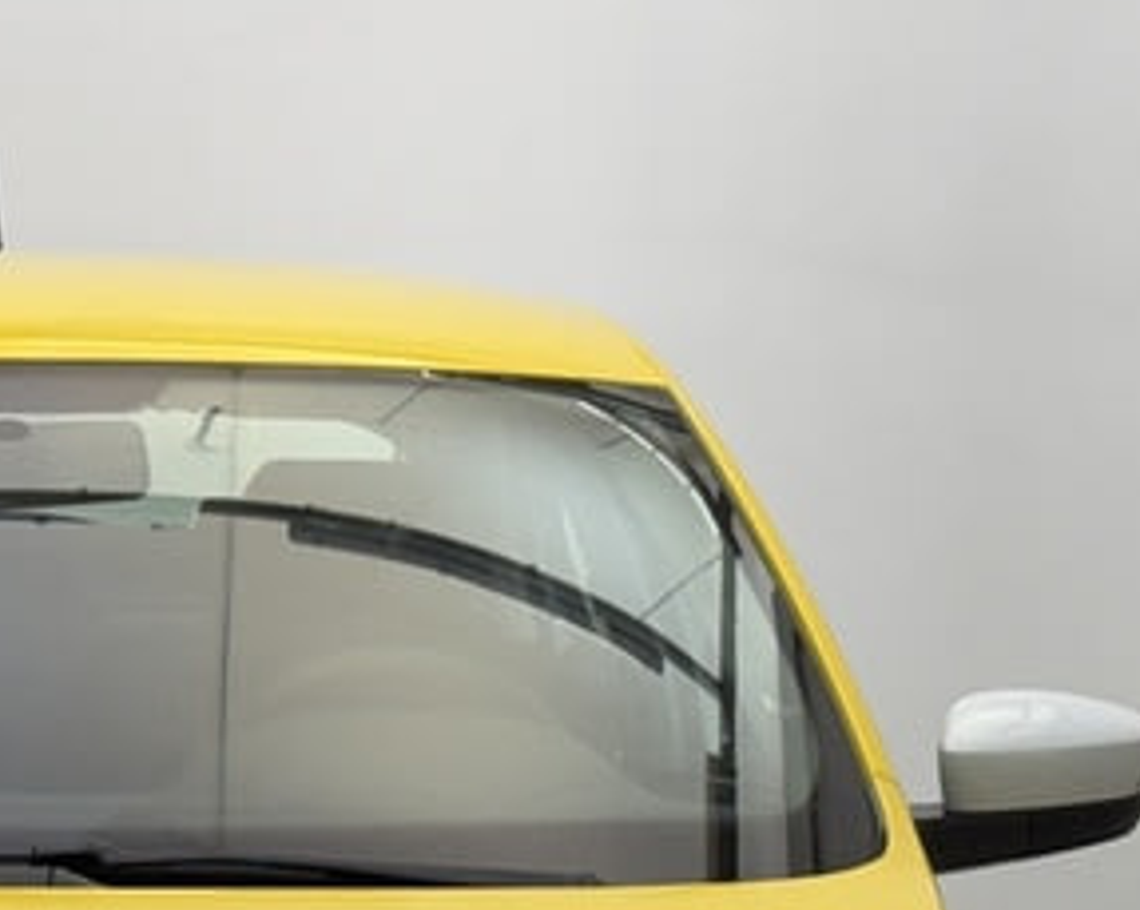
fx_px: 4955
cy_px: 1297
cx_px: 64
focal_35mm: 147
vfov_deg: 10.2
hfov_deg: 13.0
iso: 80
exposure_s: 1/100
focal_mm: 6.76
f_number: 1.78
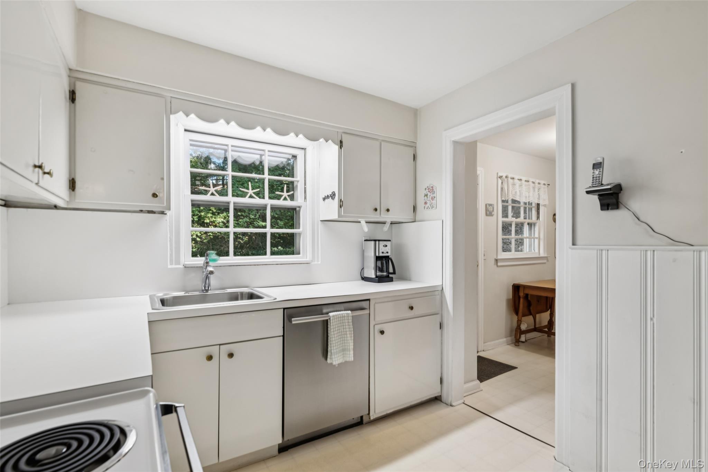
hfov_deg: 93.3
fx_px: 334
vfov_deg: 70.4
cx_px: 354
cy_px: 236
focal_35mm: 17
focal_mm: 17
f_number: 8
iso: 200
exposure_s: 1/10
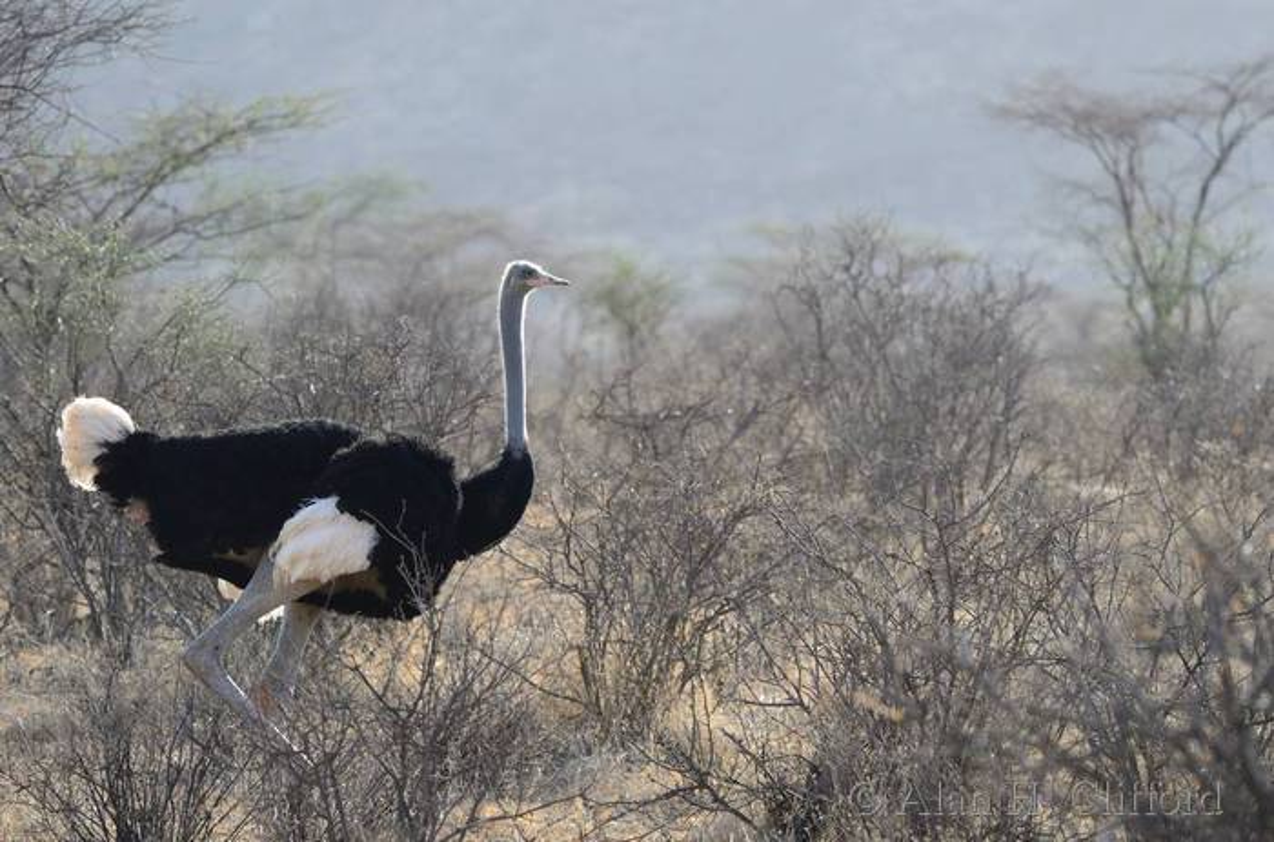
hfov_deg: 6.9
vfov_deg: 4.6
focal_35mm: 300
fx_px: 10590
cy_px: 421
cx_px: 637
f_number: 5.3
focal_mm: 200
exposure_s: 1/500
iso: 280
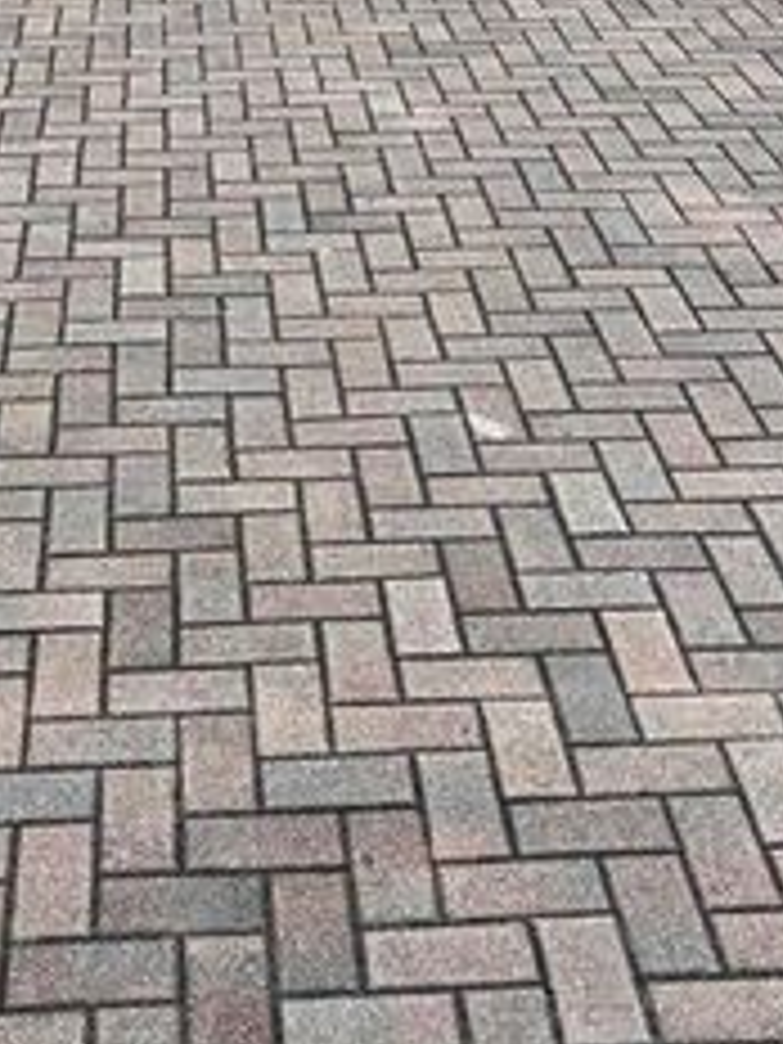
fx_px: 2081
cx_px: 243
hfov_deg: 21.2
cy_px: -398
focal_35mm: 69
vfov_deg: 23.9
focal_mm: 6.76
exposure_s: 1/952
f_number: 1.78
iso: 80
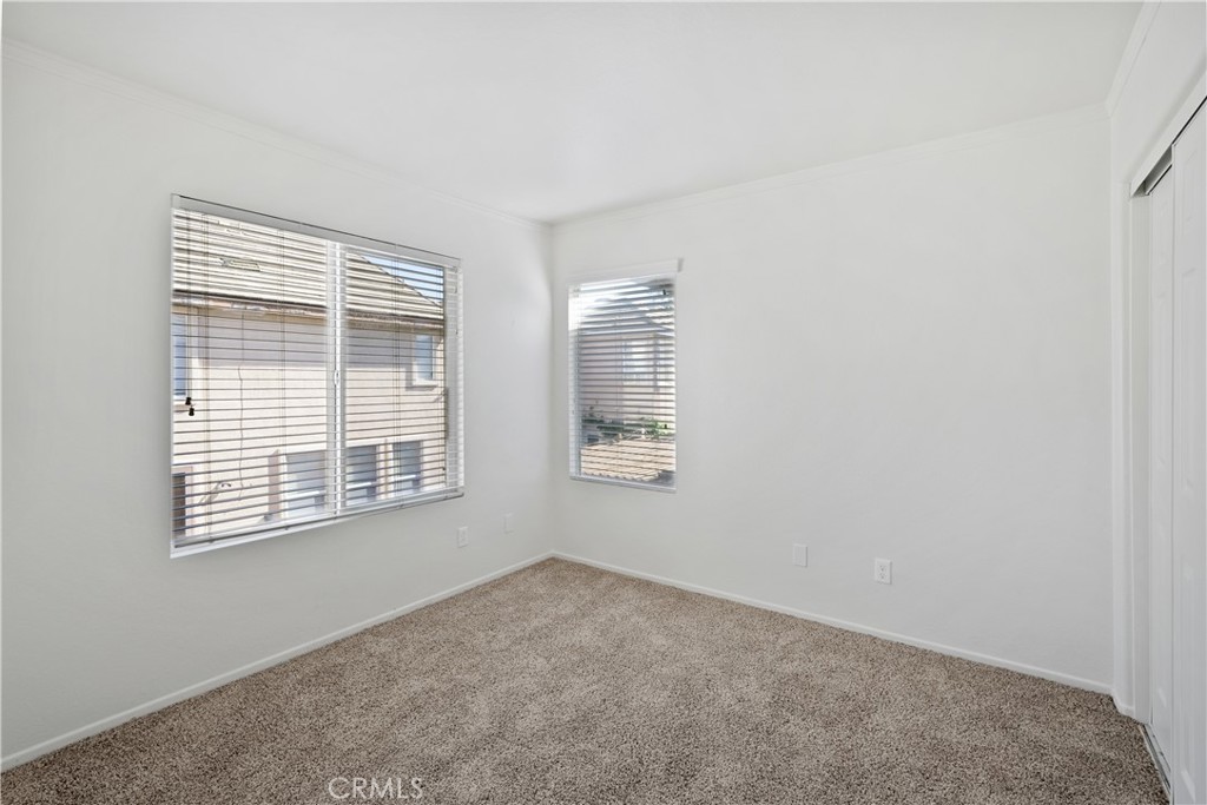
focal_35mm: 16
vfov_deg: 73.8
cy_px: 402
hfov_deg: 96.7
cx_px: 604
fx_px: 536
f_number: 6.3
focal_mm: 16
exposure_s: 1/15
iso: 400
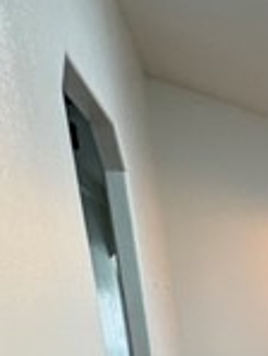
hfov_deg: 19.5
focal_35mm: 60
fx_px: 618
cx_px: 457
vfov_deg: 26.2
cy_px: 490
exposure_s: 1/60
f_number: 2.2
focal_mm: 2.22
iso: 250
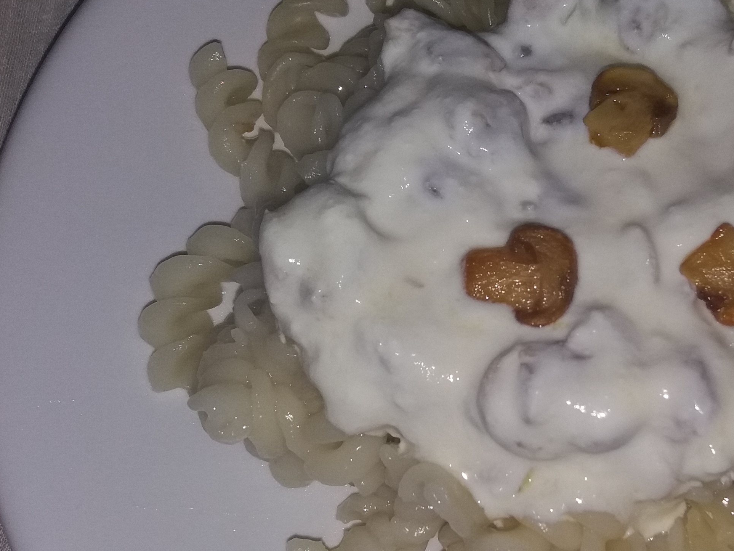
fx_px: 1272
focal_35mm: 60
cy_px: 330
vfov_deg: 24.4
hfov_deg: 31.5
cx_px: 560
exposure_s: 1/446
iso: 64
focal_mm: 3.7
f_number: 1.9
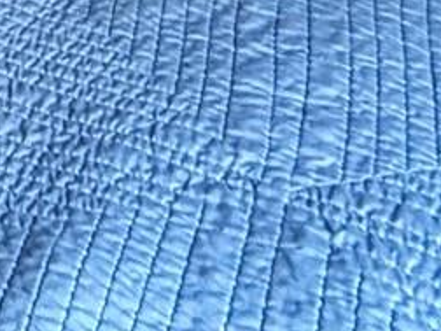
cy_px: -496
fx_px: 1134
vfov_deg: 12.5
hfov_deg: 16.5
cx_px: -455
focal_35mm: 89
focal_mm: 2.22
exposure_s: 1/60
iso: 640
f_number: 2.2
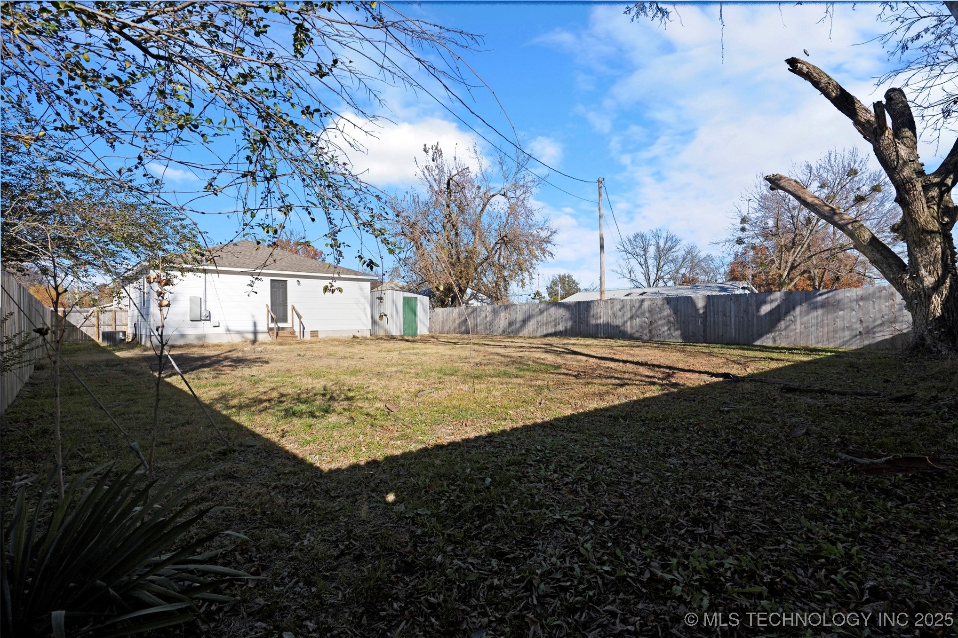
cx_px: 479
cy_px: 319
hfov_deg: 96.7
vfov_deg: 73.7
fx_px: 426
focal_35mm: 16
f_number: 9
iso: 250
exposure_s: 1/250
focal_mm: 16
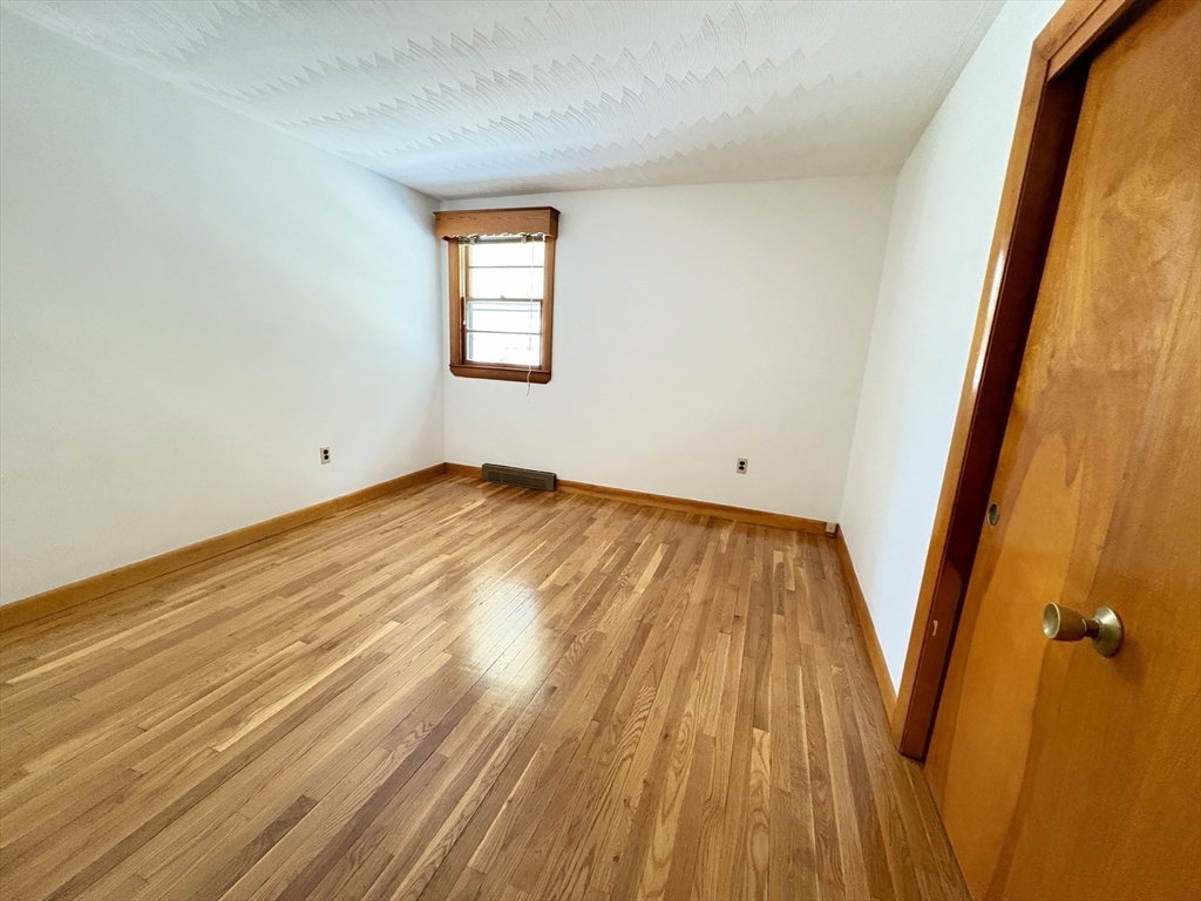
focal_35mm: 14
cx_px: 600
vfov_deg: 85.7
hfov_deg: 102.1
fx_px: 486
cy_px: 450
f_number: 2.2
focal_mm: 2.22
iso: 800
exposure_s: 1/47
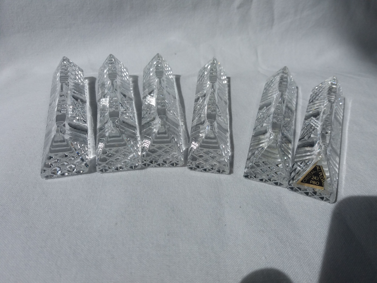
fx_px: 305
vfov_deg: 49.7
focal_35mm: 28
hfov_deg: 63.4
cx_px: 188
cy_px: 142
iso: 64
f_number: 1.9
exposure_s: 1/5510
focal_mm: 3.7
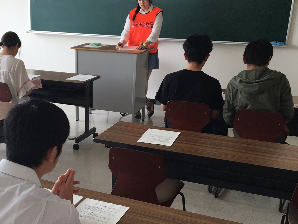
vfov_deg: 27.4
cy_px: 147
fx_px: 456
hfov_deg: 35.5
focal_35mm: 53
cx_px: 79
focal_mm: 4.15
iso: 32
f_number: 2.2
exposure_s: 1/120
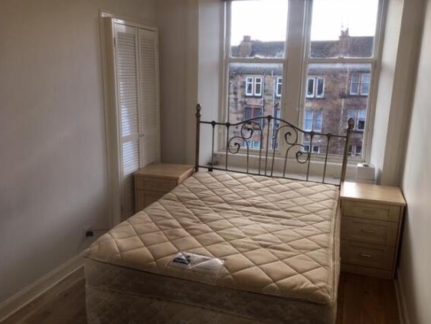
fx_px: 374
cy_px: 157
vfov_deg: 46.8
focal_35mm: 30
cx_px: 221
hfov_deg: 59.9
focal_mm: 4.15
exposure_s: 1/103
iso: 25
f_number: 2.2
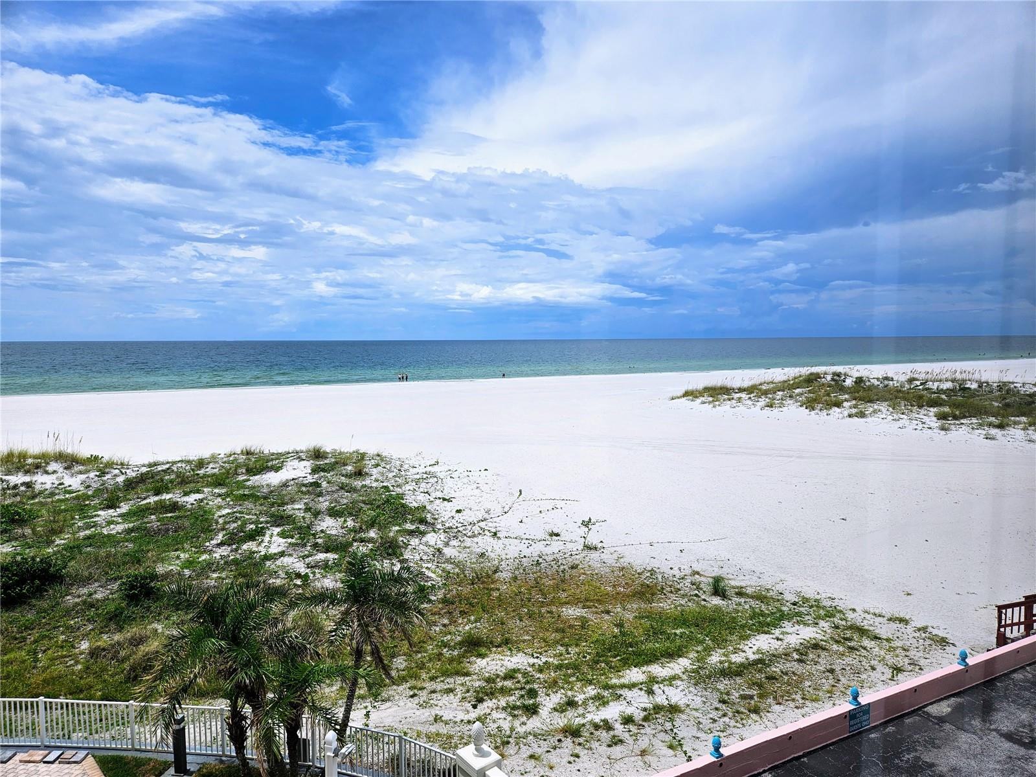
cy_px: 388
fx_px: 688
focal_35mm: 23
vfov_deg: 58.9
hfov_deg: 73.9
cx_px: 518
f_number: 1.8
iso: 25
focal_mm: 5.4
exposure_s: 1/2443
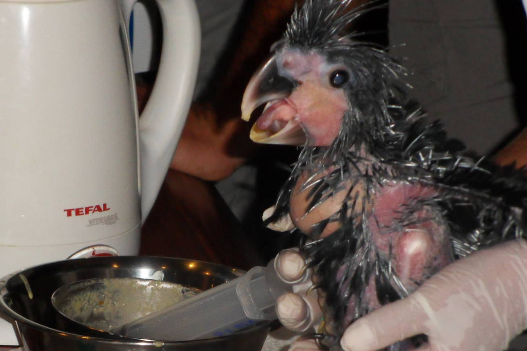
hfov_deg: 6.7
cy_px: 260
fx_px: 4507
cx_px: 233
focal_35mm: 308
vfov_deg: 4.5
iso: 320
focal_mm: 35
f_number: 5.8
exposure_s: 1/60
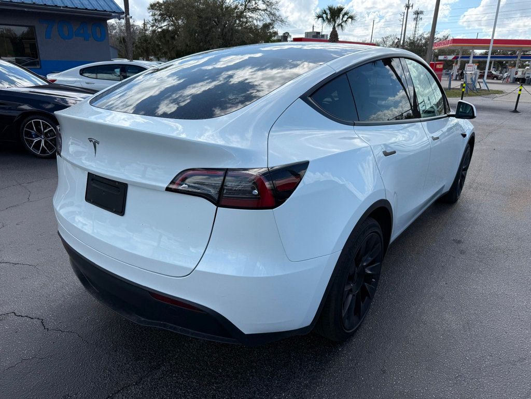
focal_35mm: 24
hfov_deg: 71.6
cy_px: 200
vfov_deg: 56.8
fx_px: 368
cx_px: 266
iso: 80
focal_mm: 6.76
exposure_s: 1/4405
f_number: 1.78
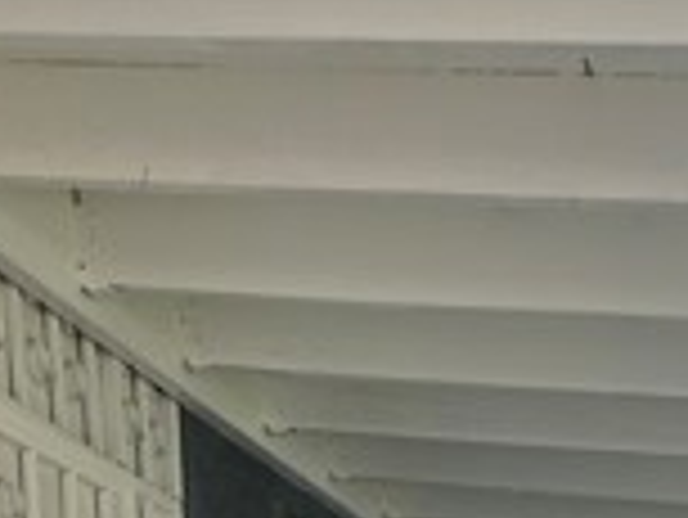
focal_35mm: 96
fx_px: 1910
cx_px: 441
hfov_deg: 20.4
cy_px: 1059
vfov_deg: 13.2
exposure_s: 1/359
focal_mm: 6.3
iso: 40
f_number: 1.7
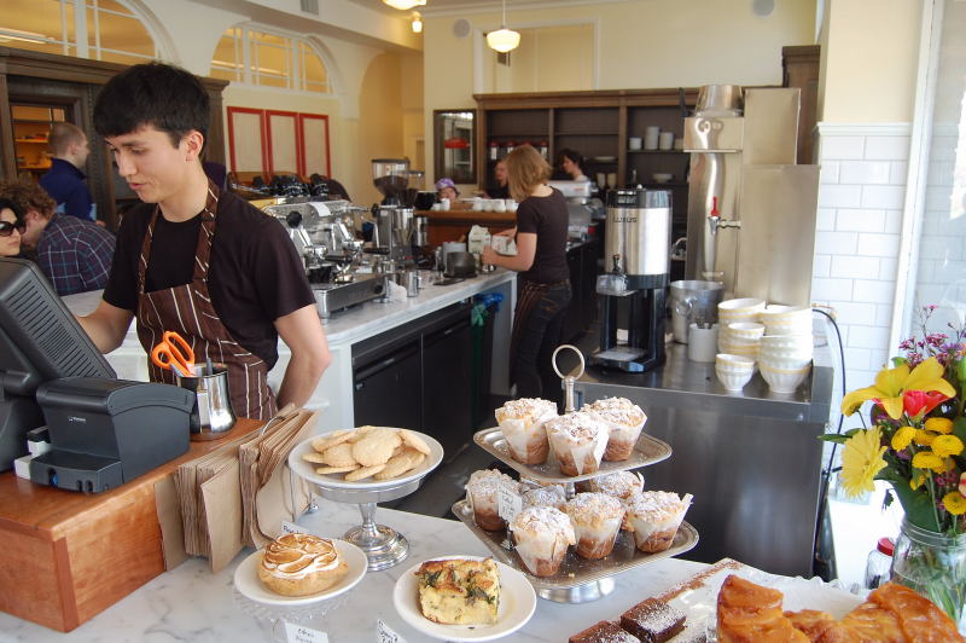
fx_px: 724
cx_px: 483
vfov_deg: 47.9
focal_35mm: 27
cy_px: 322
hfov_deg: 67.4
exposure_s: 1/100
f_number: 5
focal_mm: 18
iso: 400
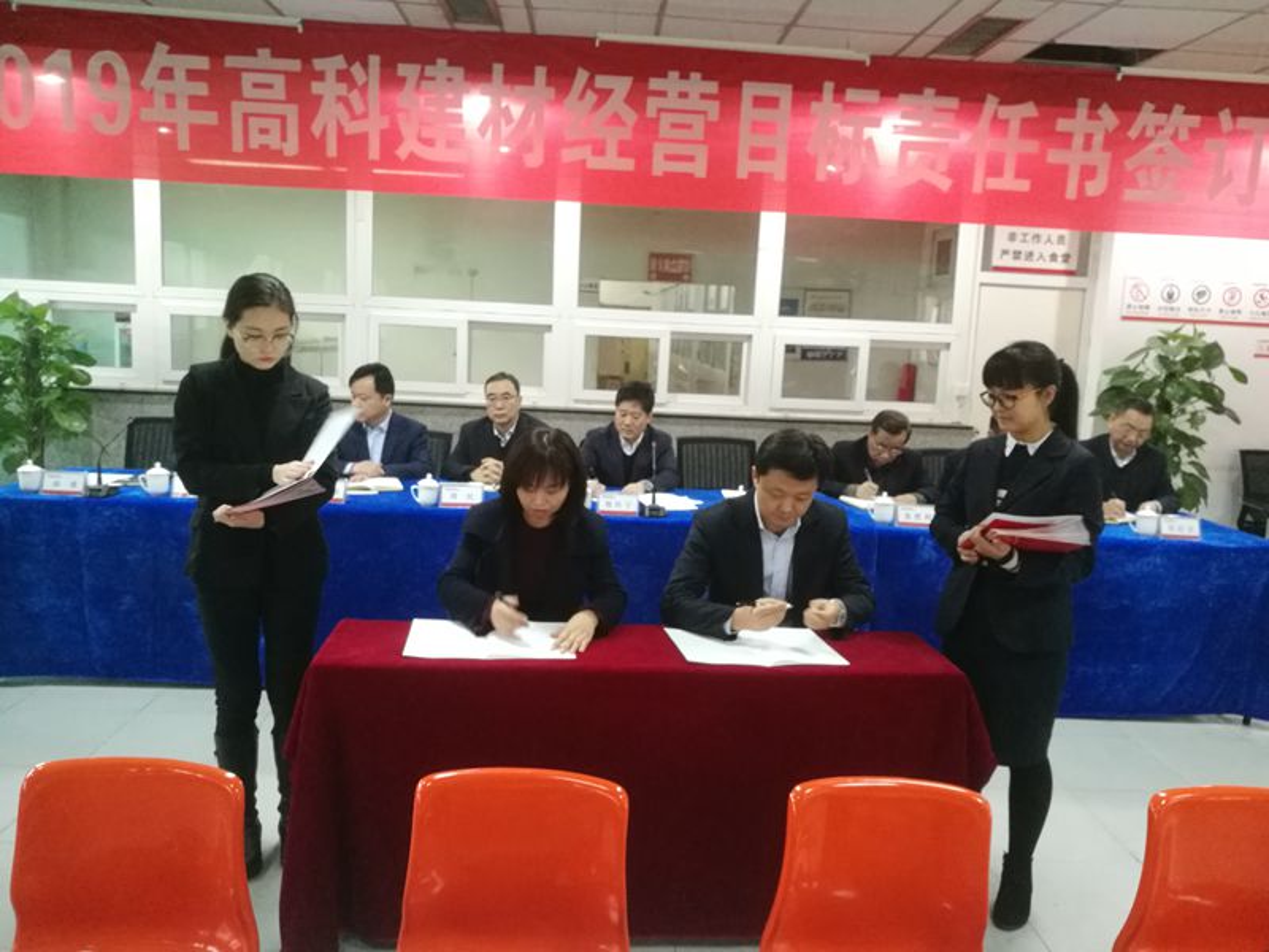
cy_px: 476
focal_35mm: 27
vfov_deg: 51.4
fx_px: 990
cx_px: 634
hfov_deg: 65.3
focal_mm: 4.5
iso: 640
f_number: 2.2
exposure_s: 1/20
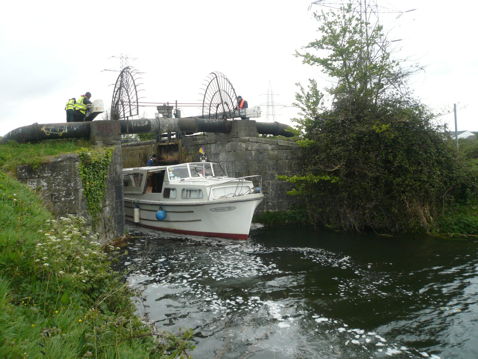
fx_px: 387
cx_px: 239
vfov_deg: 49.7
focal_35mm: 28
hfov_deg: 63.4
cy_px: 180
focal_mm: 4.6
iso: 100
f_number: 2.8
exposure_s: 1/200
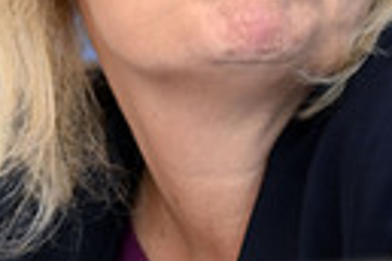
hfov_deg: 3.2
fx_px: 7066
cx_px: 117
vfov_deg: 2.1
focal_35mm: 649
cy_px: -15
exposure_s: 1/640
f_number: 5.6
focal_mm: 185
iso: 3200
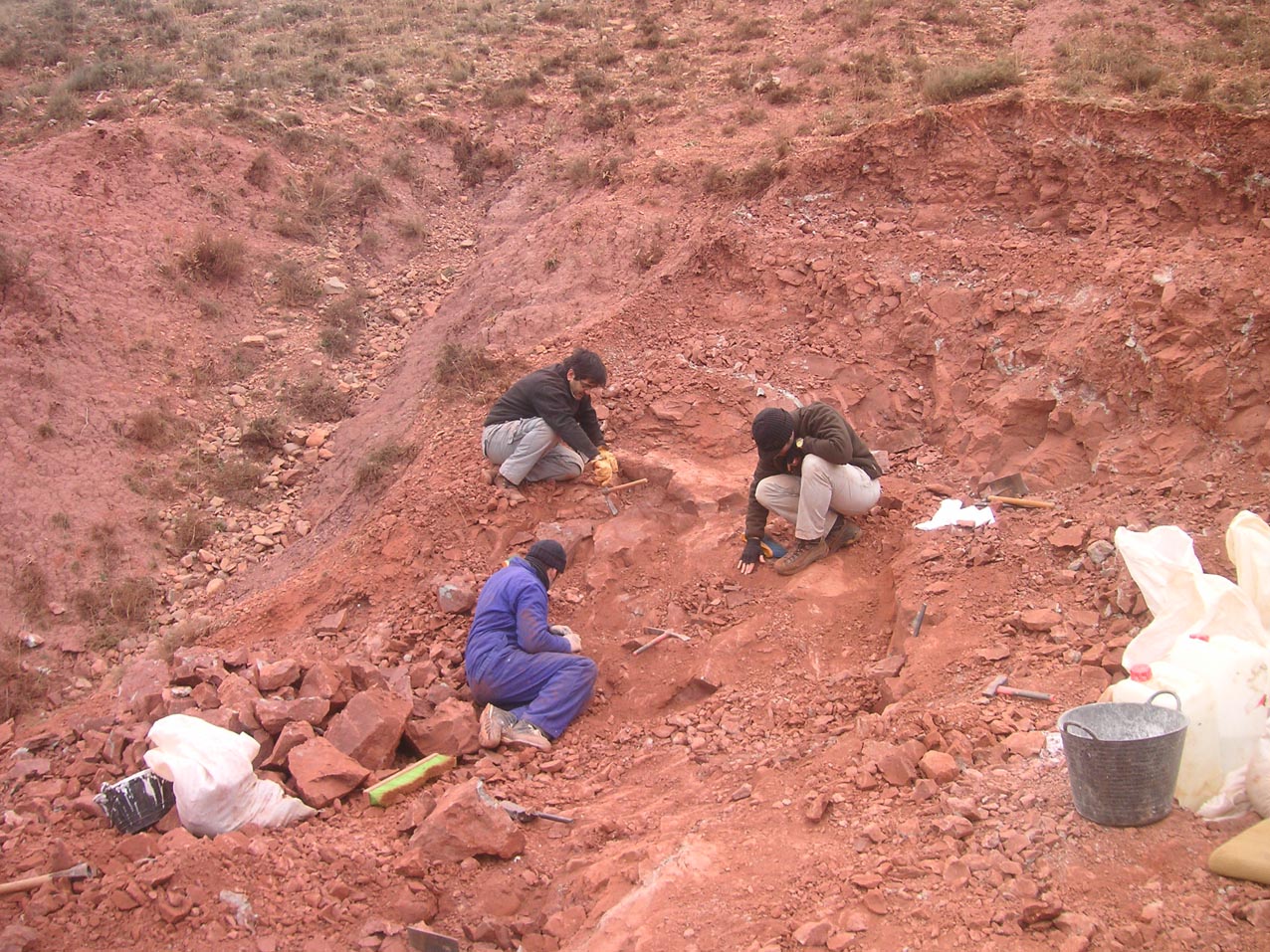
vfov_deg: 38.7
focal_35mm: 37
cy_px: 476
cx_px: 635
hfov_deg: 50.1
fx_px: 1357
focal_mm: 6.1
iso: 50
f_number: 2.8
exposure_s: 1/180
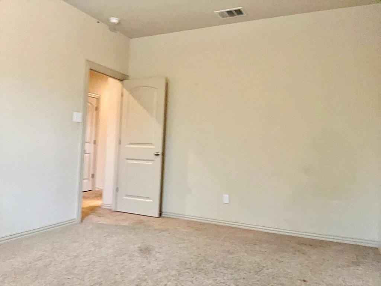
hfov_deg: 65.3
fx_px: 297
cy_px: 143
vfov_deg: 51.4
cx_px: 190
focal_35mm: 27
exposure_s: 1/100
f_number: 1.8
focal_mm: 3
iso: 320
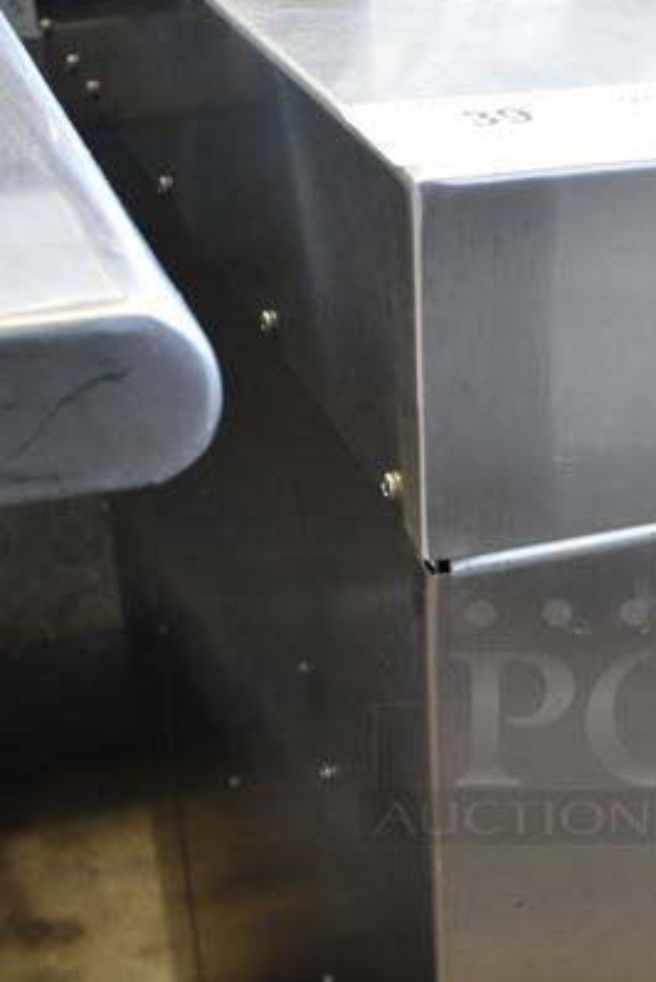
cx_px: 634
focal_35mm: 62
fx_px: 1692
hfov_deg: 21.3
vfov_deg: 31.9
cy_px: 714
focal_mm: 18
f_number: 3.5
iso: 1100
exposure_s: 1/30
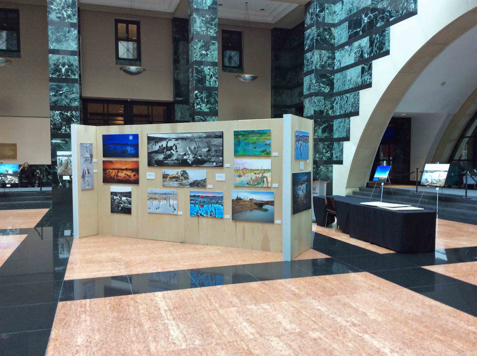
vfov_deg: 44.1
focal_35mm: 32
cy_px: 178
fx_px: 440
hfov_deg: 56.9
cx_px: 238
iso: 50
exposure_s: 1/24
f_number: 2.4
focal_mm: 3.3
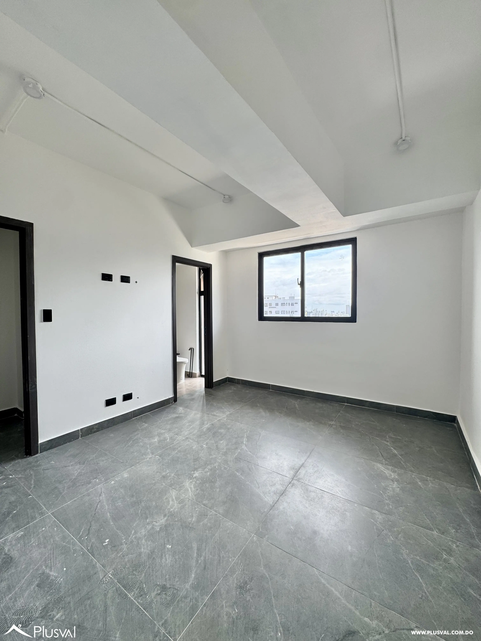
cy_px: 320
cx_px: 240
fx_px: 259
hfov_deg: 85.7
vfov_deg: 102.1
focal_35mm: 14
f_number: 2.2
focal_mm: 2.22
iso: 40
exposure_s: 1/197
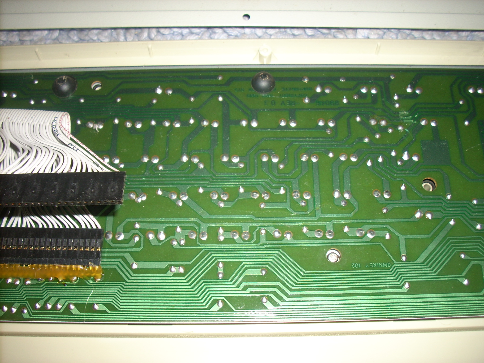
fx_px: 517
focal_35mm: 37
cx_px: 242
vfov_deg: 38.7
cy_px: 182
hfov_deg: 50.1
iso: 64
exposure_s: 1/60
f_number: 2.8
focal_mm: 6.2
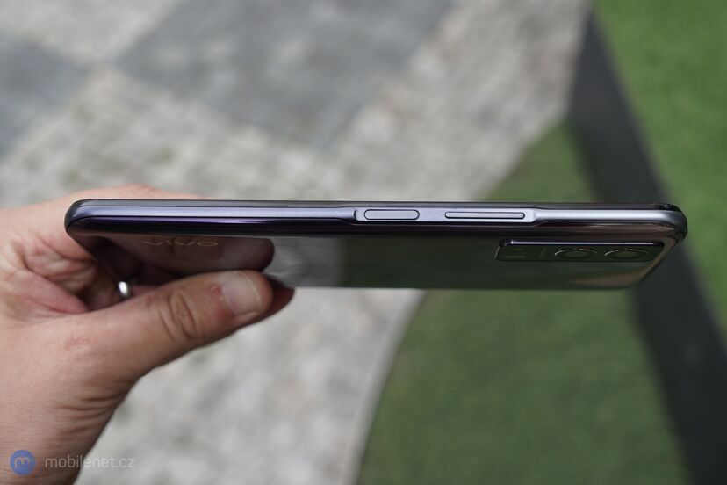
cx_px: 364
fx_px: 929
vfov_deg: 29.2
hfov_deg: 42.7
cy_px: 242
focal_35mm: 46
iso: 250
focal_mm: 46
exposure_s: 1/160
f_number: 6.3
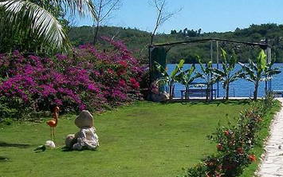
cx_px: 238
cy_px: 132
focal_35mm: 85
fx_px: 656
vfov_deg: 15.3
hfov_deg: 23.9
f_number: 4.8
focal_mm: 6
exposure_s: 1/640
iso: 80
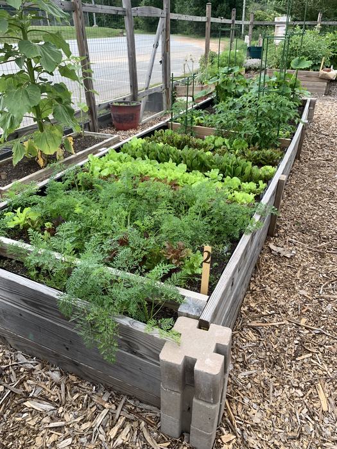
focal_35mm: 26
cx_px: 168
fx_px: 337
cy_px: 224
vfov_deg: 67.3
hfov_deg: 53.1
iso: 25
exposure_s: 1/278
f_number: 1.8
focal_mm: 4.25
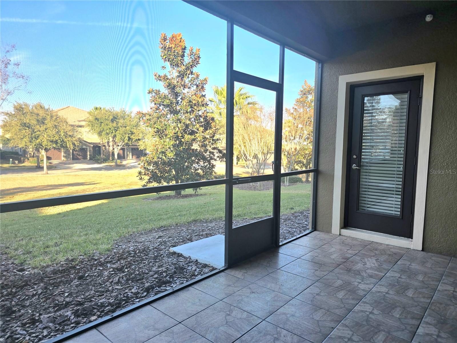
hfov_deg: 73.9
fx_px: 304
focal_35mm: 23
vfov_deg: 58.9
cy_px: 172
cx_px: 228
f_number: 1.7
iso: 12
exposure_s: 1/182
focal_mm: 6.3
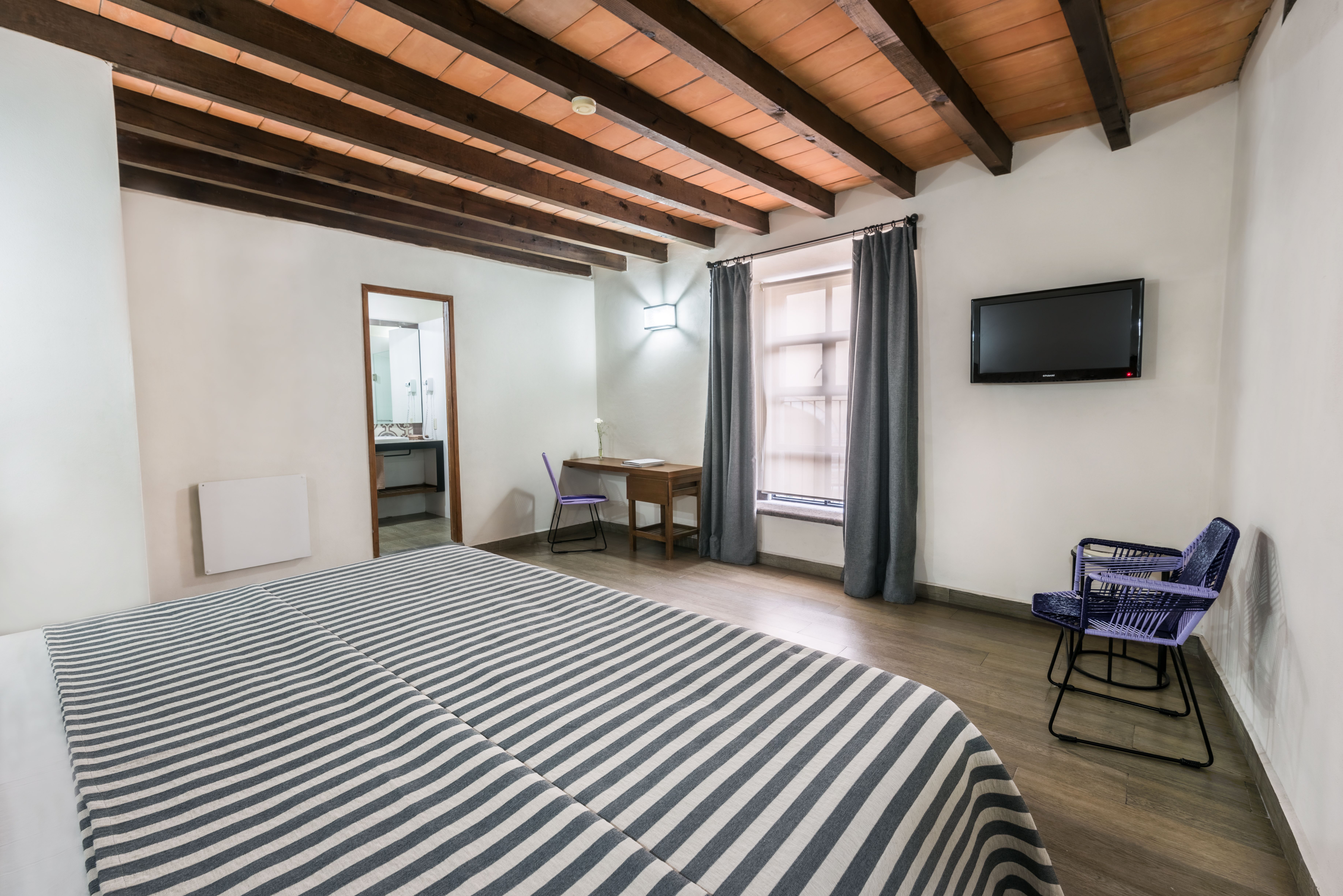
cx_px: 672
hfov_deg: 100.4
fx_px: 560
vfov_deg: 77.4
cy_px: 448
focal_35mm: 15
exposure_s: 1/4
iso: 64
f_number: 8
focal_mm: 15
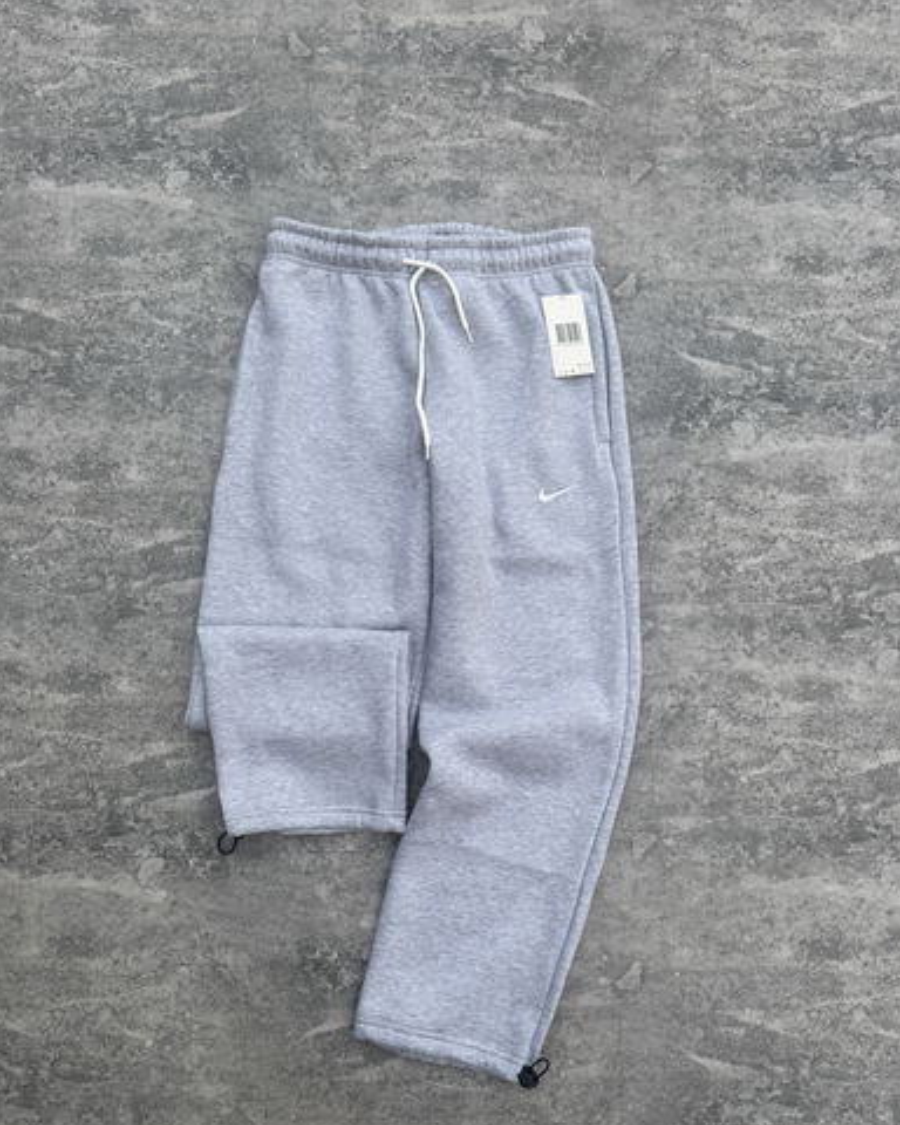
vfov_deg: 65.9
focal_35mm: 26
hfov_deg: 54.9
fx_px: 866
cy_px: 622
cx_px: 457
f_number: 1.78
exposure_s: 1/166
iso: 64
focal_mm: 6.76
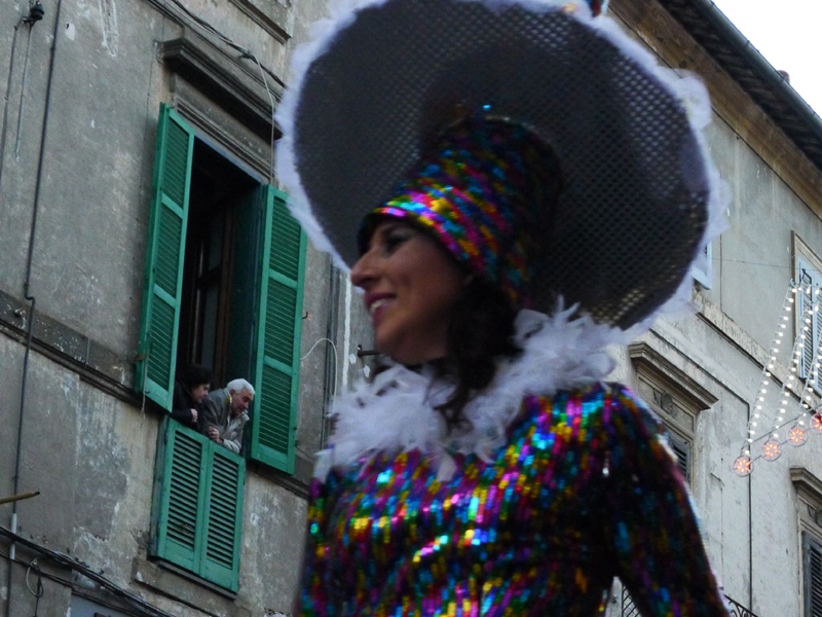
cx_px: 411
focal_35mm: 107
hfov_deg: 18.4
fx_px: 2541
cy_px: 308
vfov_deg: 13.8
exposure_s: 1/100
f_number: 3.5
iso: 800
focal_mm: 19.2
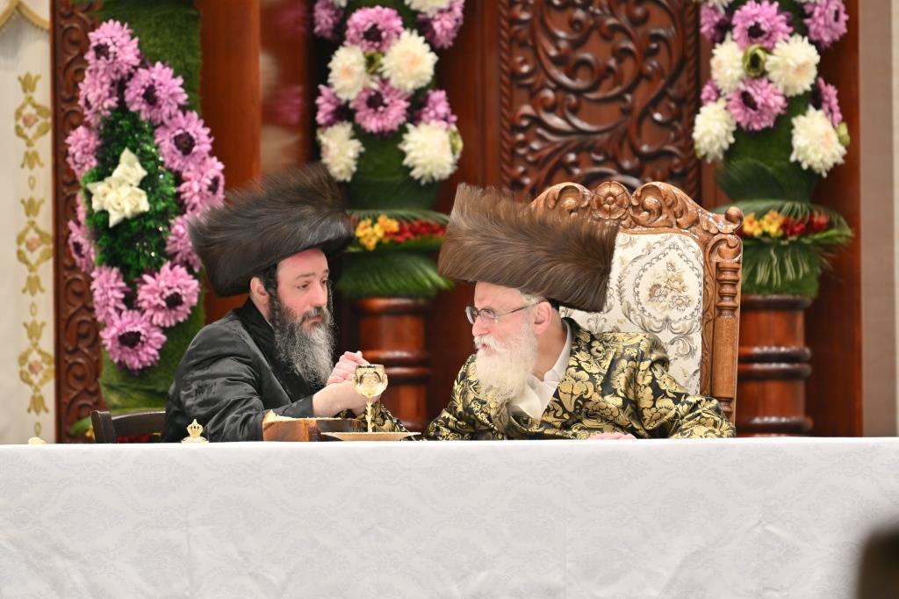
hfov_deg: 6.9
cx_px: 450
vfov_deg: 4.6
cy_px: 300
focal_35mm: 300
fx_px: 7489
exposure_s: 1/200
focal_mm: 200
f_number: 2.8
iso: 160
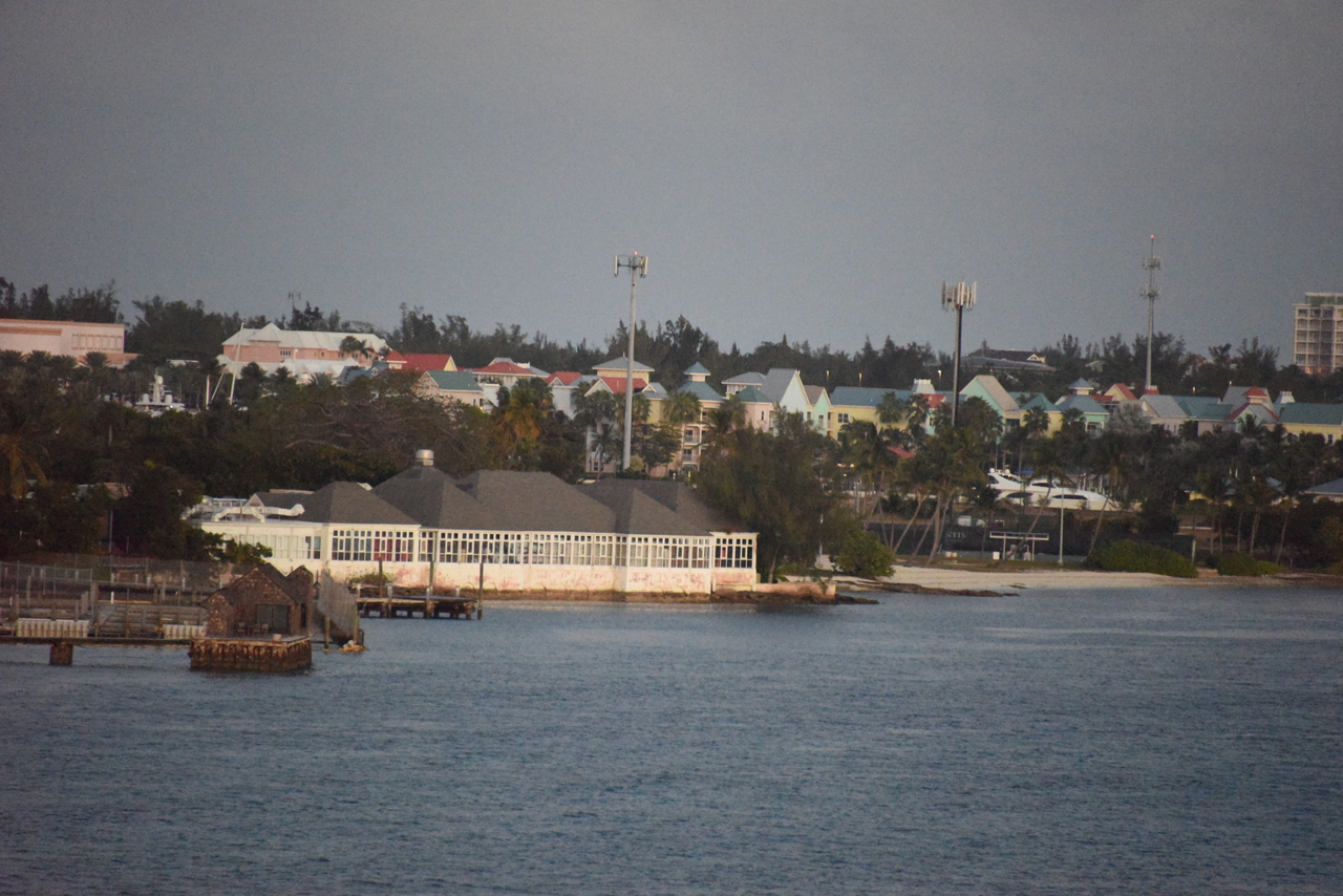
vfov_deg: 4.6
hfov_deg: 6.9
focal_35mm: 300
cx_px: 672
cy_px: 448
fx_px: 11193
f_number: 5.6
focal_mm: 300
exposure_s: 1/640
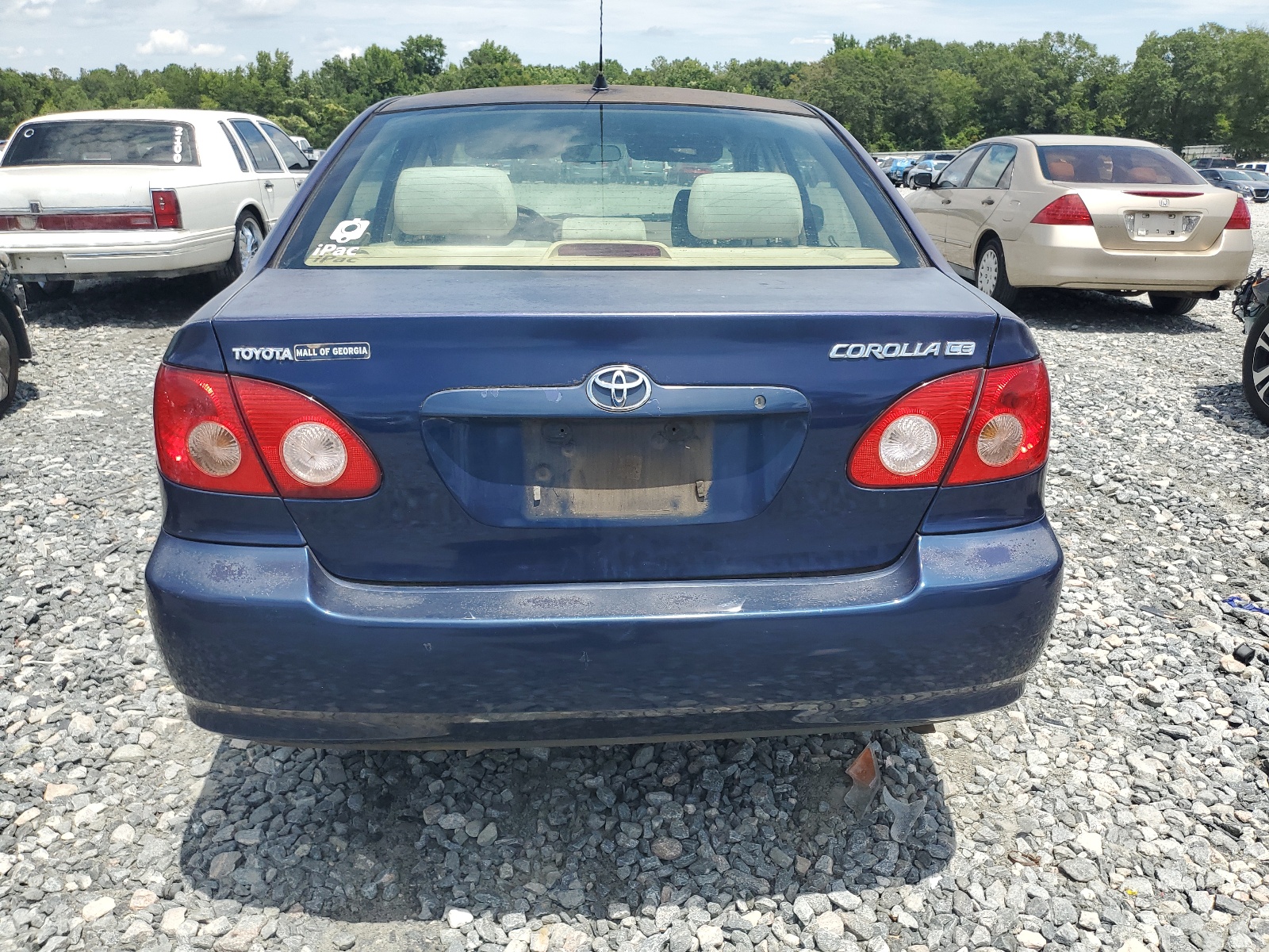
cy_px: 476
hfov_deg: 67.3
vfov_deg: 53.1
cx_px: 634
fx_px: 953
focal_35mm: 26
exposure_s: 1/2500
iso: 50
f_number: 1.5
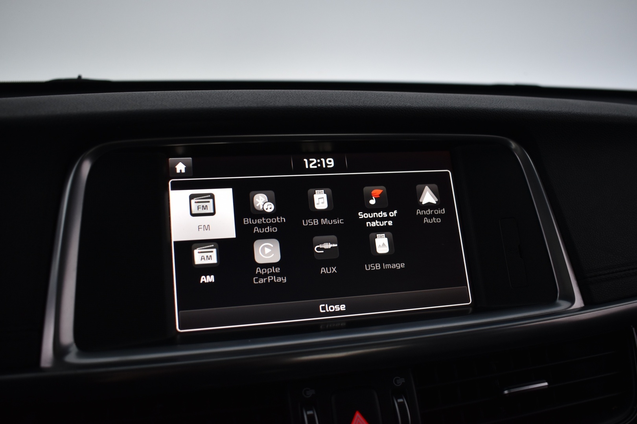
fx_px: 610
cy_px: 212
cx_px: 318
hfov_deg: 55.1
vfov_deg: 38.4
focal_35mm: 34
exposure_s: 1/40
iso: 560
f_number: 3.8
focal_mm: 23
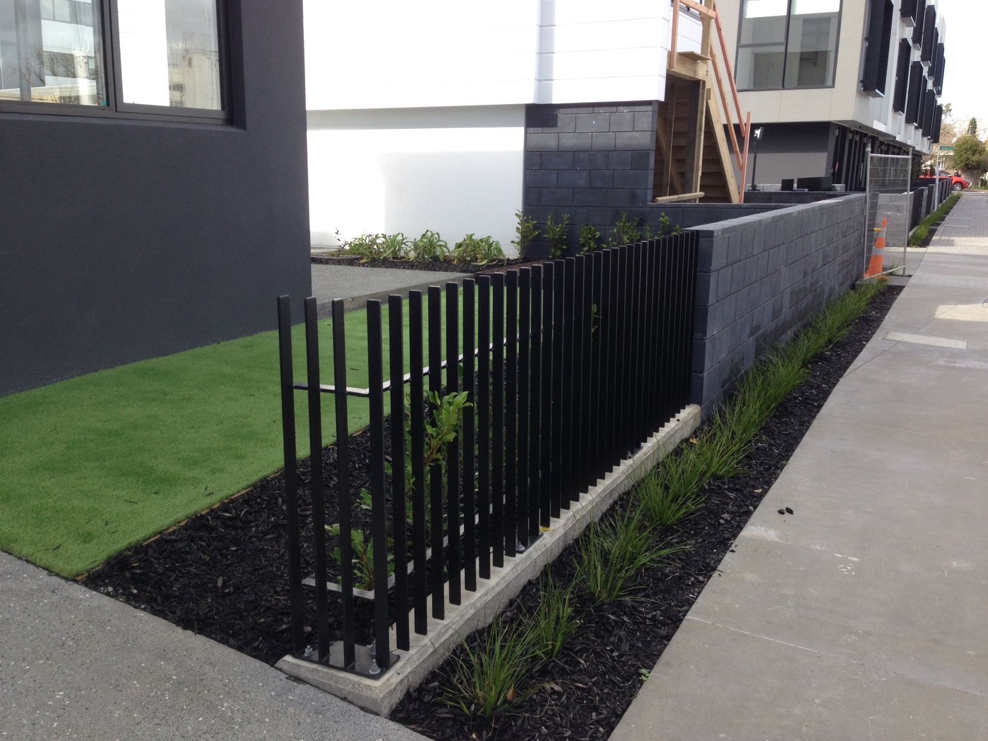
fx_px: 942
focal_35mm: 33
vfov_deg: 42.9
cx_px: 494
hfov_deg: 55.4
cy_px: 370
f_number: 2.4
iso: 50
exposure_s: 1/376
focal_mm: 4.12
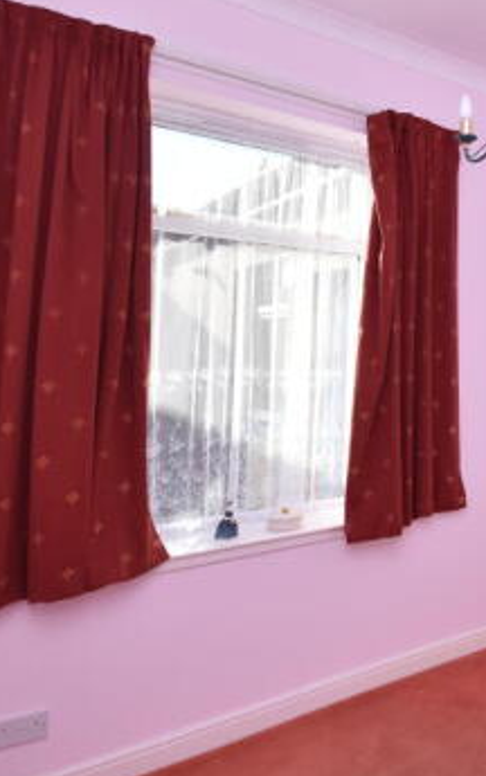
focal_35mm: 29
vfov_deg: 64.2
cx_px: 584
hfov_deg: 34.5
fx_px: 614
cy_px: 321
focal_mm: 10
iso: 400
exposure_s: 1/250
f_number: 8
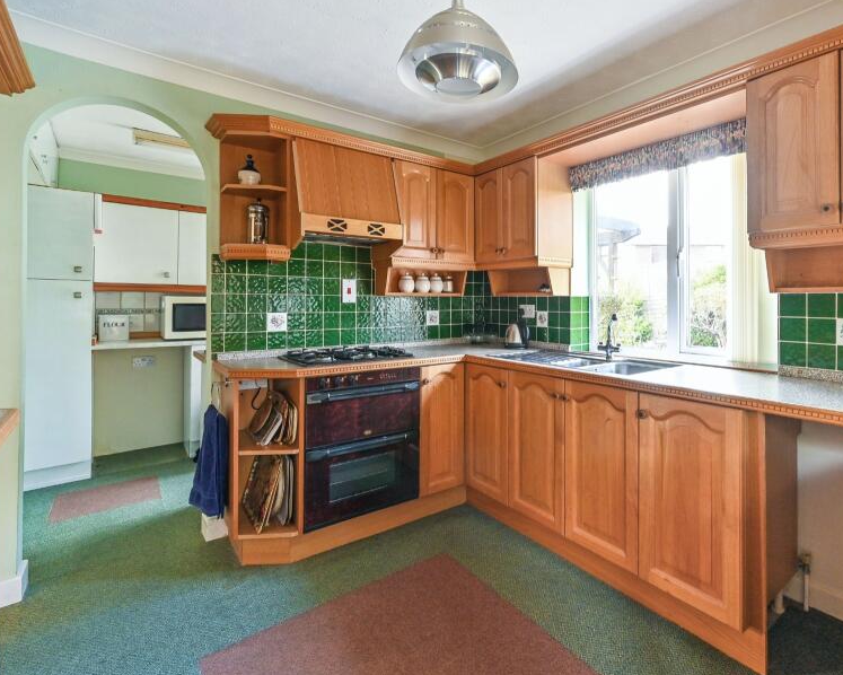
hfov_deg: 85.1
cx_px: 513
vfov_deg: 73.7
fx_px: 449
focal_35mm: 18
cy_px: 306
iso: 400
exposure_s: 1/8
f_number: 9
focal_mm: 14
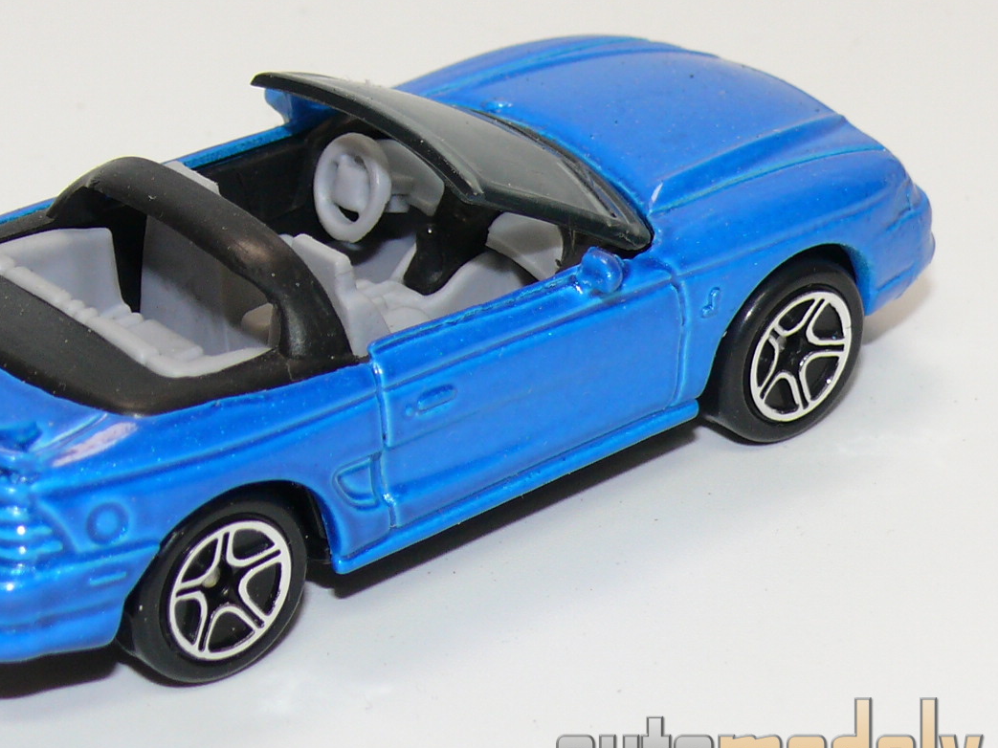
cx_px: 335
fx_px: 4555
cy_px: 270
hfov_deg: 12.5
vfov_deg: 9.4
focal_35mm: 158
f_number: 4
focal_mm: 13.5
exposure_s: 1/30
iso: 100
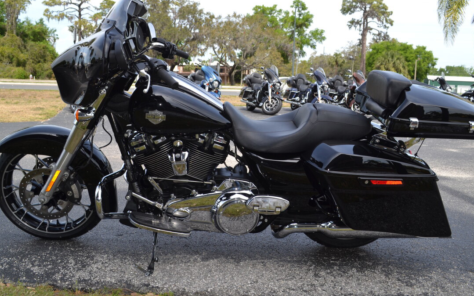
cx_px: 236
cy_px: 129
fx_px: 439
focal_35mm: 34
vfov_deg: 37.2
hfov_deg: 56.7
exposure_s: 1/200
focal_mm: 20
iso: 100
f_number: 6.3
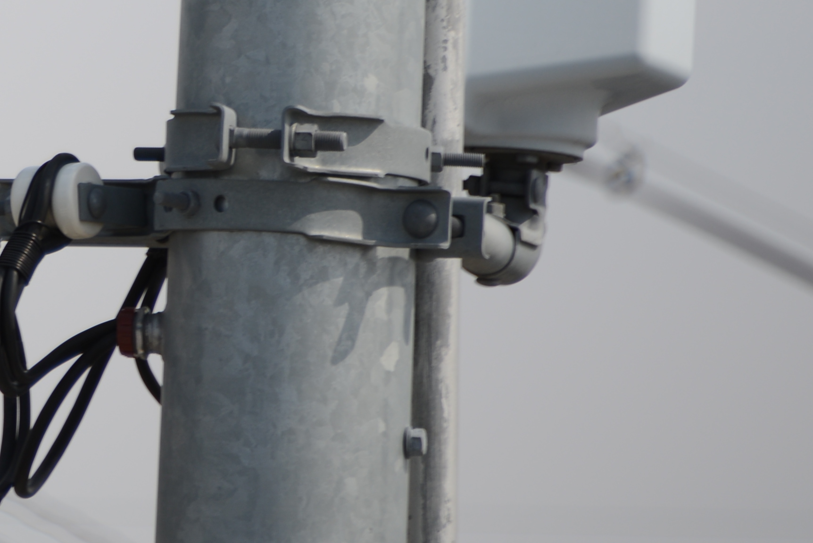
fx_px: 23653
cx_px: -475
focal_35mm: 1047
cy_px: -334
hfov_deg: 2.0
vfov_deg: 1.3
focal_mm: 300
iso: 100
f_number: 5.6
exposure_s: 1/500
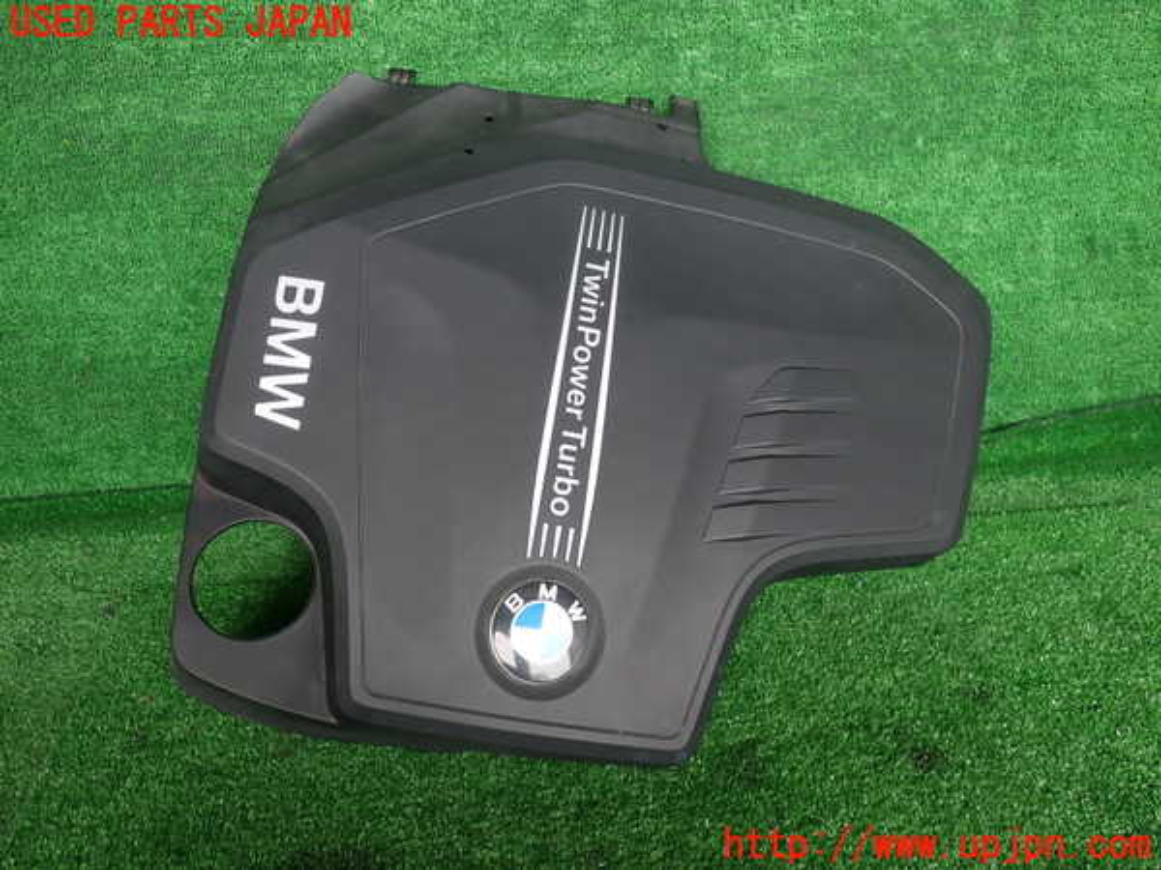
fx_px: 1006
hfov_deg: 60.0
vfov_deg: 46.8
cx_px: 580
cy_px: 435
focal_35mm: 30
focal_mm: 5.4
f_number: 2.3
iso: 100
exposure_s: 1/60
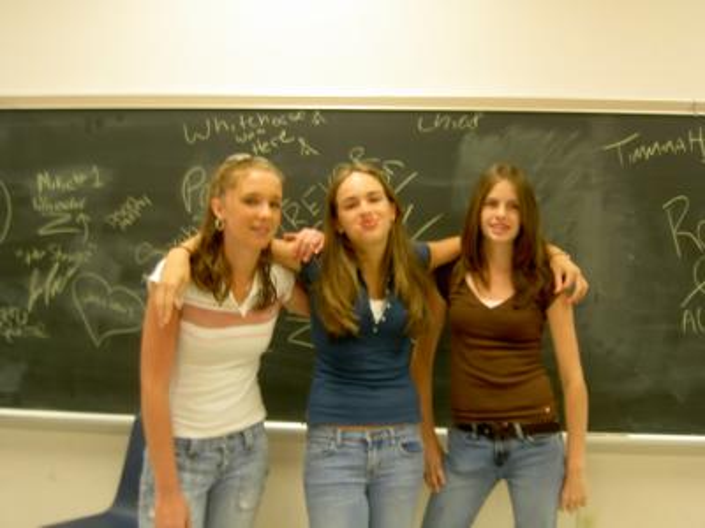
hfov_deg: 54.0
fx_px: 692
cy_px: 264
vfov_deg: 41.8
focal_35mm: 34
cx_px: 352
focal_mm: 5.6
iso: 50
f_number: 2.8
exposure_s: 1/8
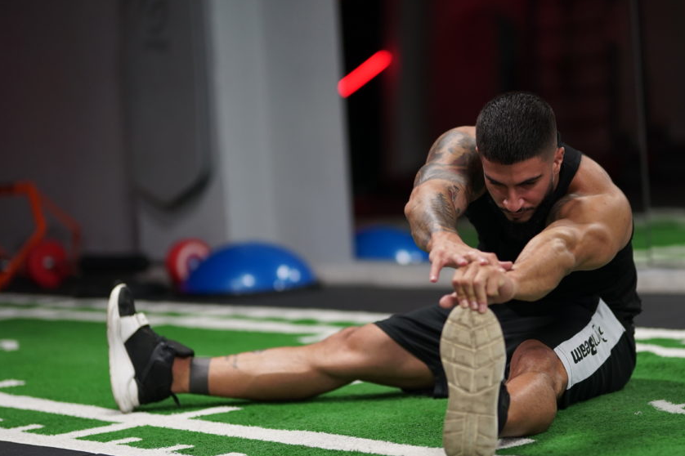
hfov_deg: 17.9
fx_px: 2168
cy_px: 225
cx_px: 444
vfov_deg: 12.0
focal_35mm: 114
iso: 500
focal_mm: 85
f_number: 1.4
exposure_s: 1/200
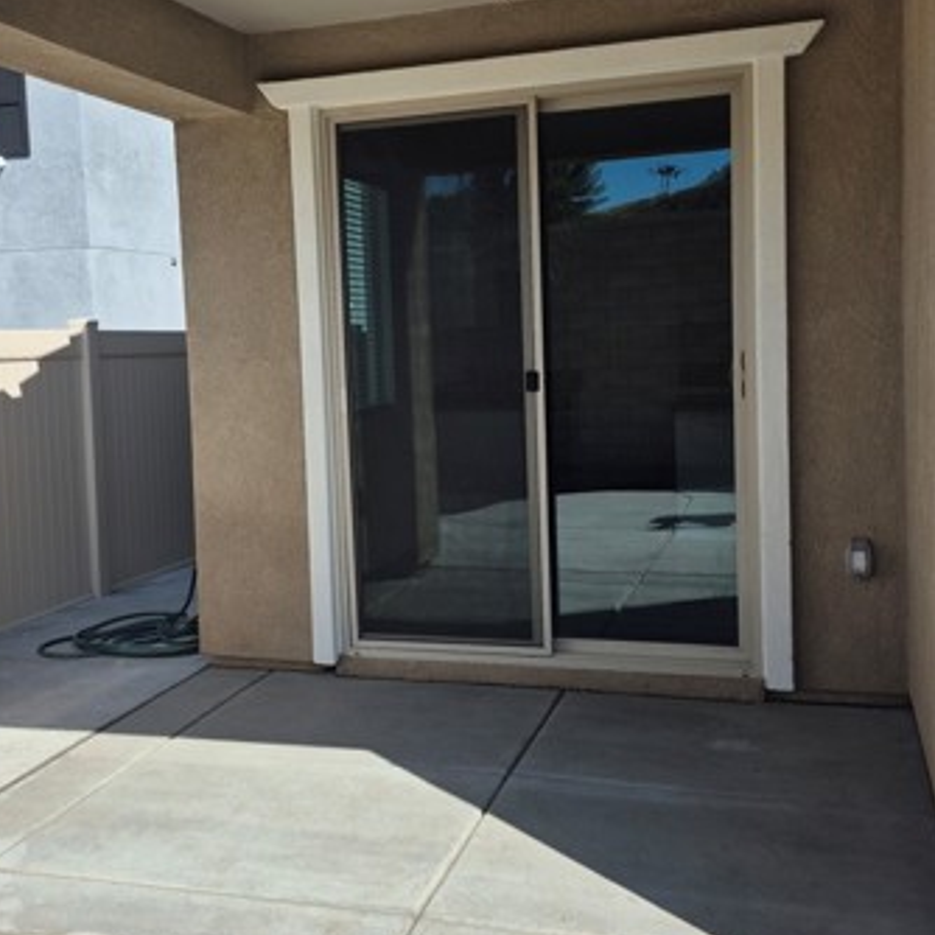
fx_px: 1192
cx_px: 403
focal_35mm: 39
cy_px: 437
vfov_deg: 42.8
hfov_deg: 42.7
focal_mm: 5.4
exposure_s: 1/1776
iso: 25
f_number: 1.8
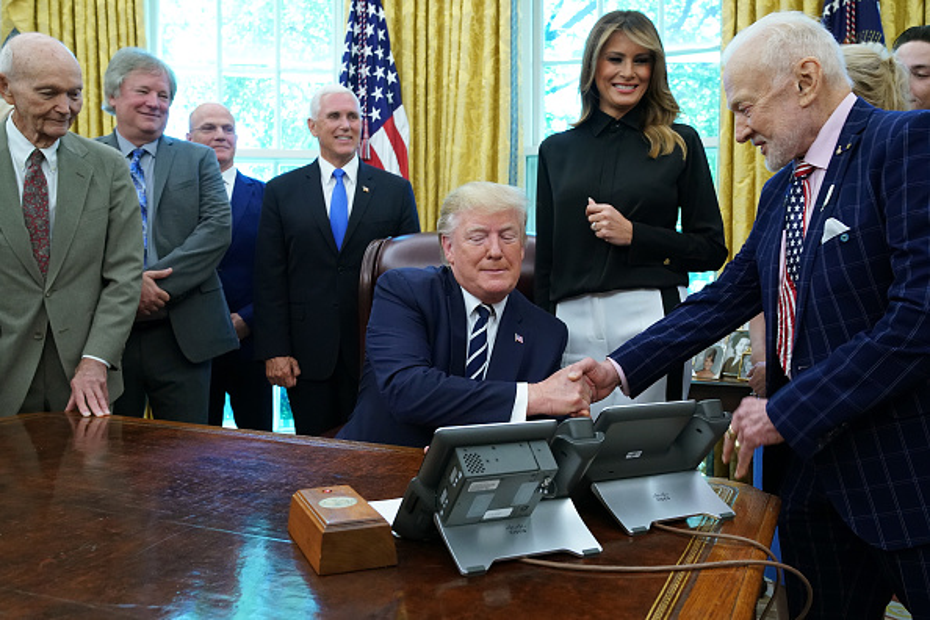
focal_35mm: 31
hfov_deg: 60.3
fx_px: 801
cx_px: 465
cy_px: 310
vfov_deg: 42.3
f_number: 5.6
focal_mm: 31
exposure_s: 1/125
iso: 5000
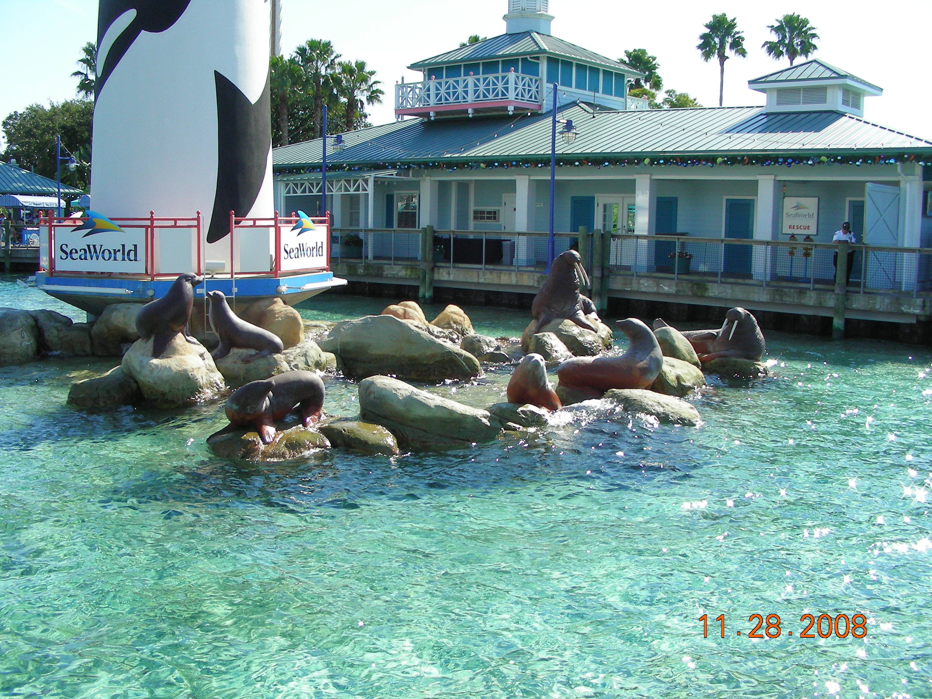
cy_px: 350
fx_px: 1023
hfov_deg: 49.0
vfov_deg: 37.7
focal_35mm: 38
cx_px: 466
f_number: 4
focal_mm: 6.3
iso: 50
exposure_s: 1/395
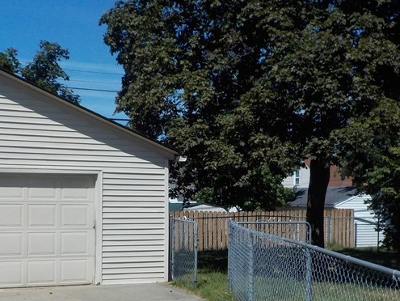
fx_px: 717
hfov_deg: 31.2
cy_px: 210
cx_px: 200
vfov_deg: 23.5
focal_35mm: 62
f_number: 6.6
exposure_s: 1/640
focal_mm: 4.1
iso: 125
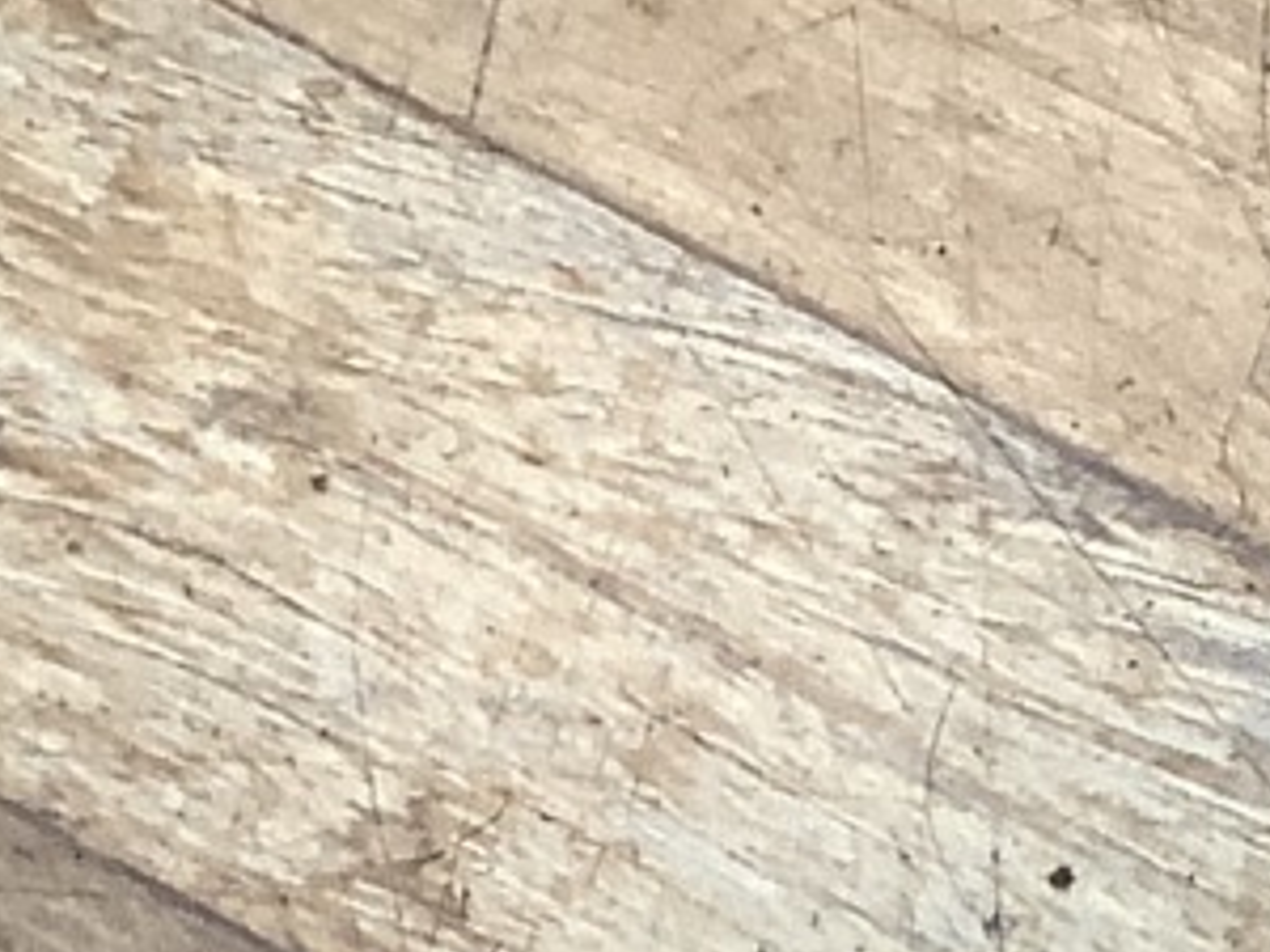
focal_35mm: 170
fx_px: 6237
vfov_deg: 8.3
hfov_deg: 10.6
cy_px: 1919
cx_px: 2578
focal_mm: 3.3
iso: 100
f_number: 2.4
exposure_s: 1/50
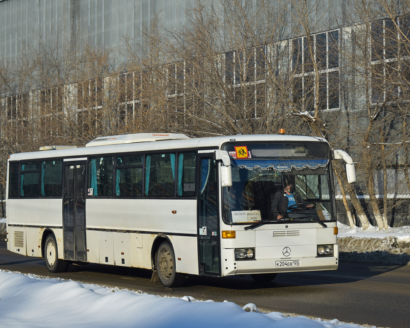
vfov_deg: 17.3
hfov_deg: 21.5
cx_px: 193
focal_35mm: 89
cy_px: 165
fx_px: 1080
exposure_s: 1/800
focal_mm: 52
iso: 100
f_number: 5.6
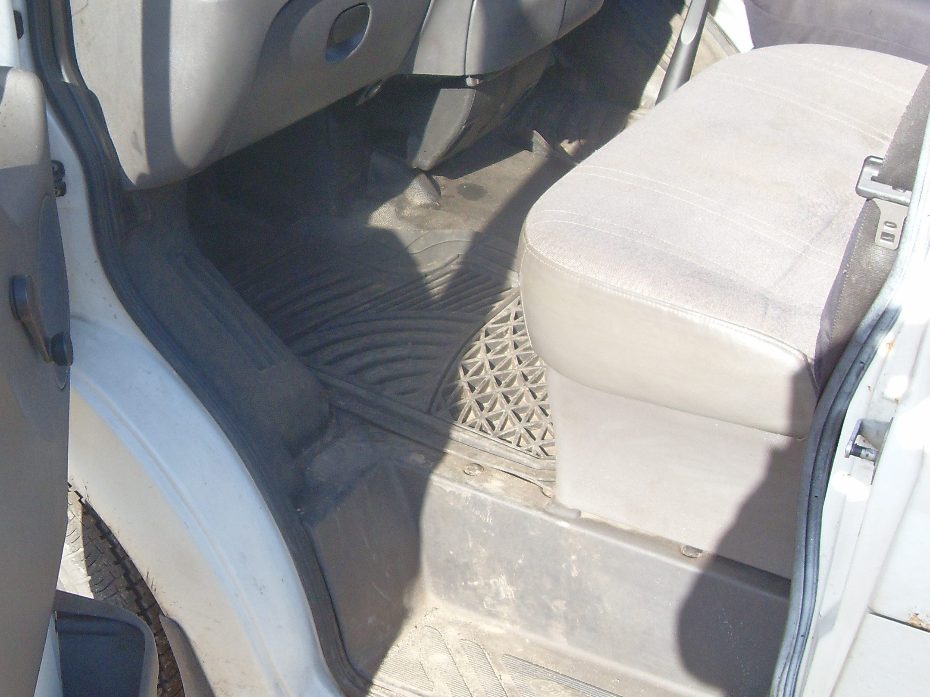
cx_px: 323
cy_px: 315
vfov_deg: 26.1
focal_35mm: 56
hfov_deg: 34.1
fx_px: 1504
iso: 80
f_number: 2.8
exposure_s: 1/350
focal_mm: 6.3
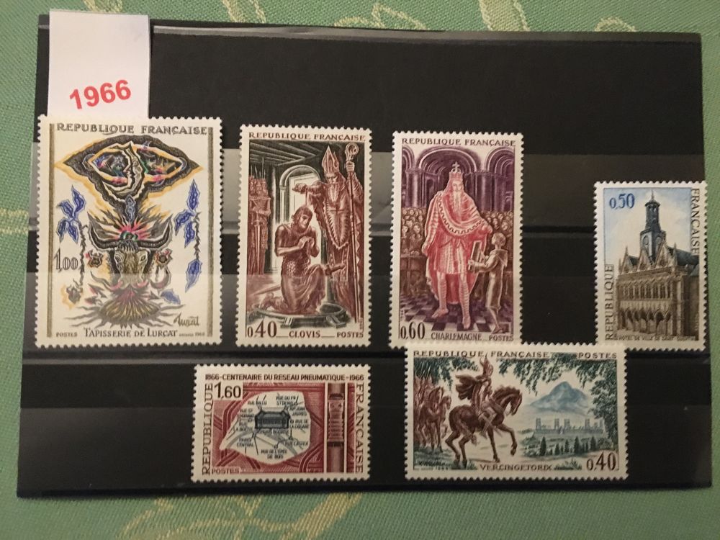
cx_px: 360
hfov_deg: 61.7
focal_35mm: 29
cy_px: 270
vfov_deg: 48.2
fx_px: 603
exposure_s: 1/17
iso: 320
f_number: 2.2
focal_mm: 4.15
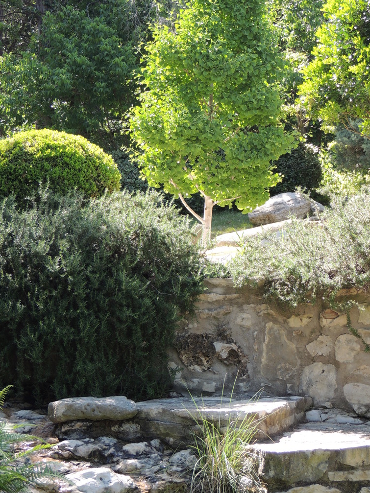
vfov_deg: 22.0
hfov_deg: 16.6
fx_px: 1269
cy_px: 217
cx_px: 232
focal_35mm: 89
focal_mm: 12.4
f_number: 3.9
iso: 100
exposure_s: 1/125
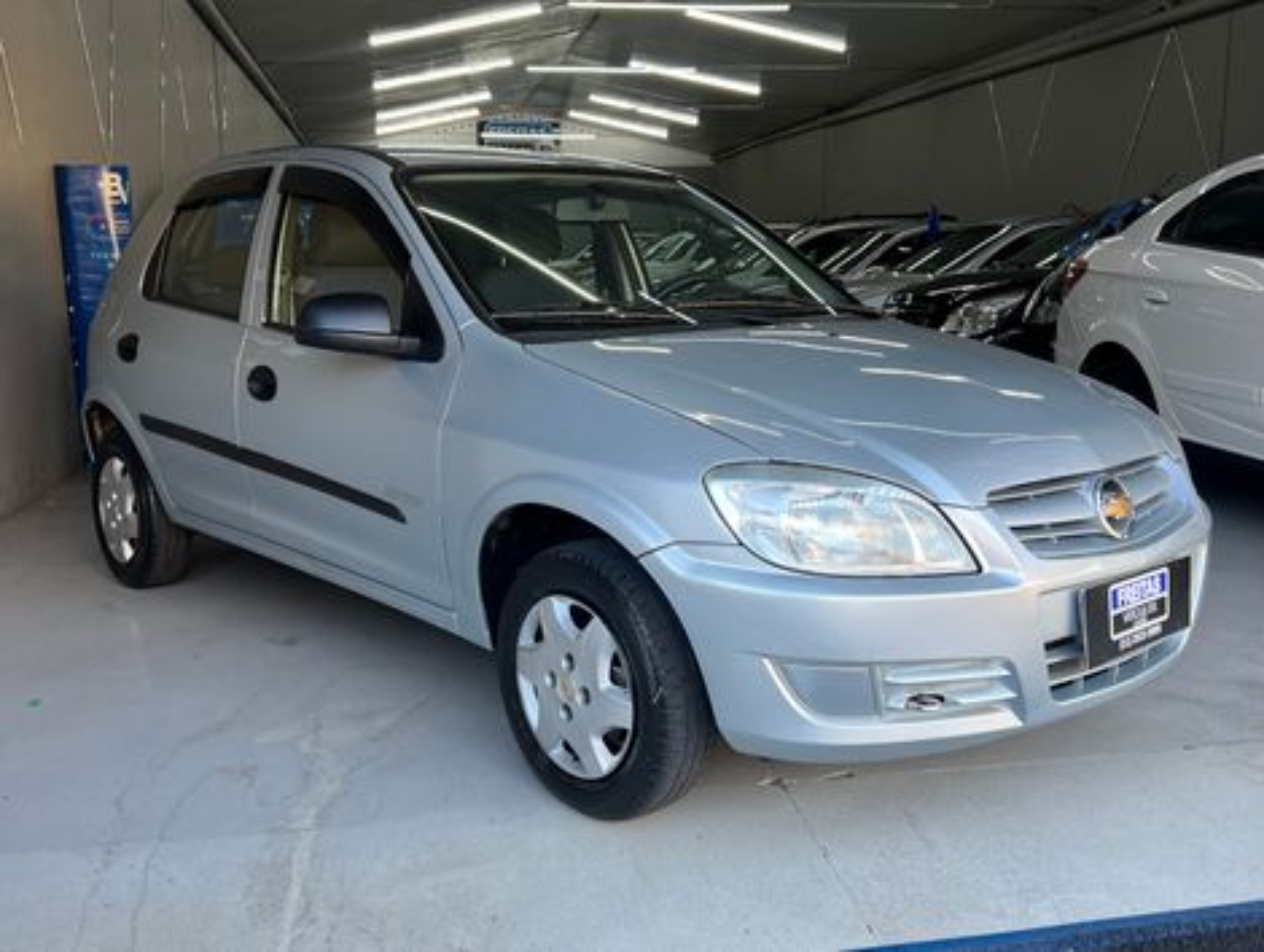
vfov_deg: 53.2
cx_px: 632
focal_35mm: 26
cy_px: 476
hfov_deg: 67.2
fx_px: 951
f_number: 1.5
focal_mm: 5.7
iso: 50
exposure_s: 1/120
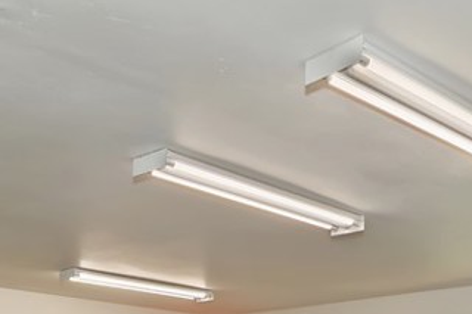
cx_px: 295
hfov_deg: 40.8
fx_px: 629
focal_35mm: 48
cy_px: 406
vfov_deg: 24.5
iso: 400
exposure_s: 1/30
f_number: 8
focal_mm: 10
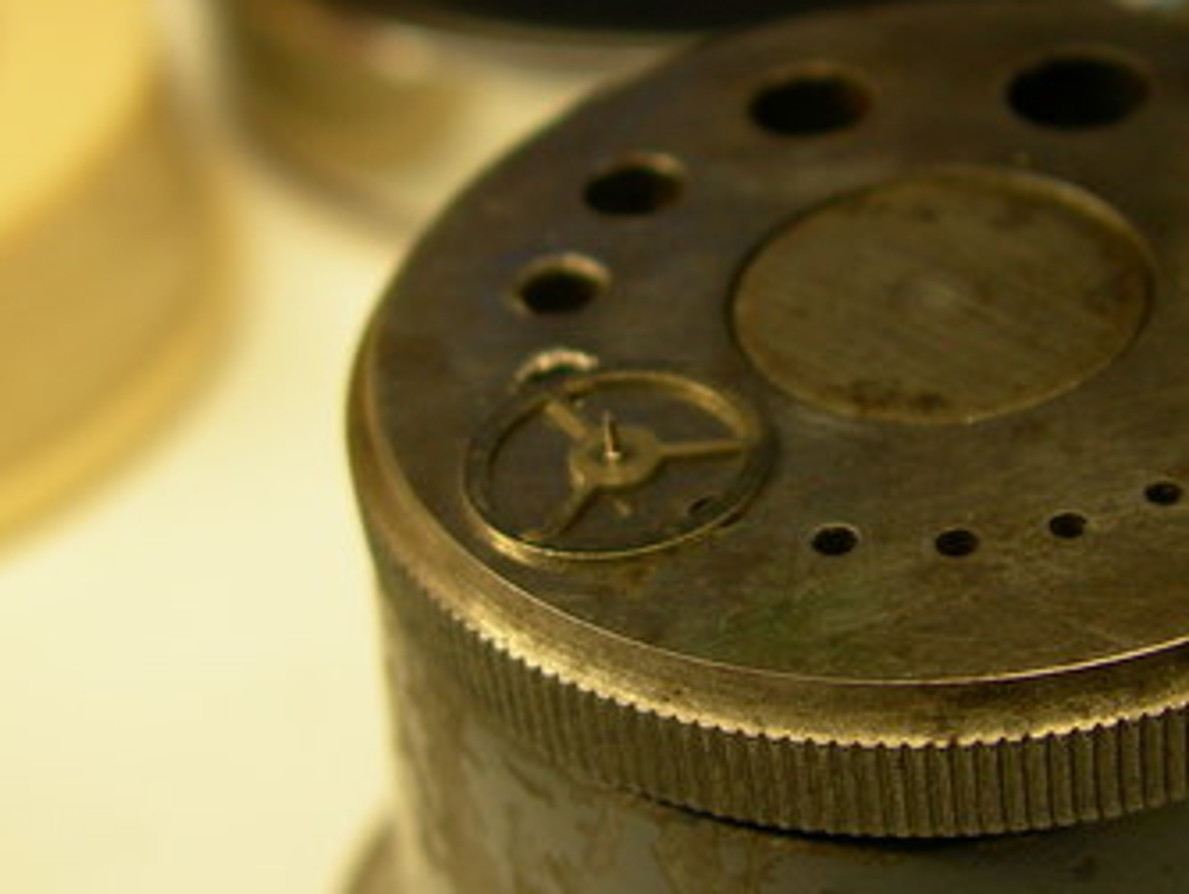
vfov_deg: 16.3
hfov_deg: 21.5
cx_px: 655
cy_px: 509
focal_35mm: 91
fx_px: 3128
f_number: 2.8
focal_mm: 7.8
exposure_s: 1/56.6
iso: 50
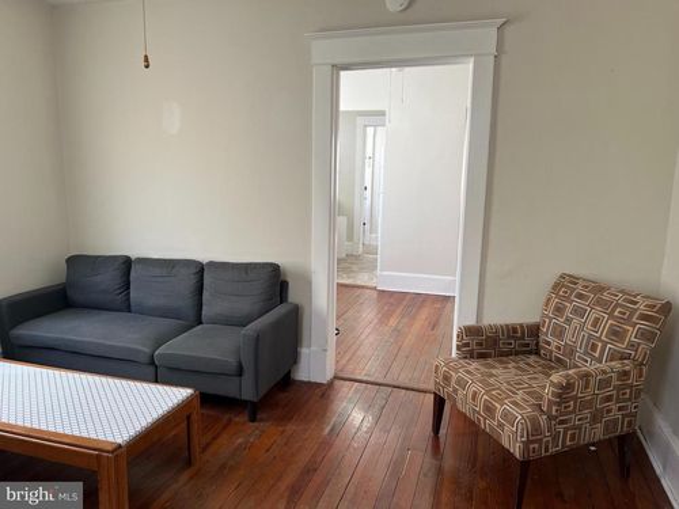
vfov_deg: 53.1
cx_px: 340
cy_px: 254
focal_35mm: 26
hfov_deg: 67.3
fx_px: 510
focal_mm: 5.7
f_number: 1.5
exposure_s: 1/120
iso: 125
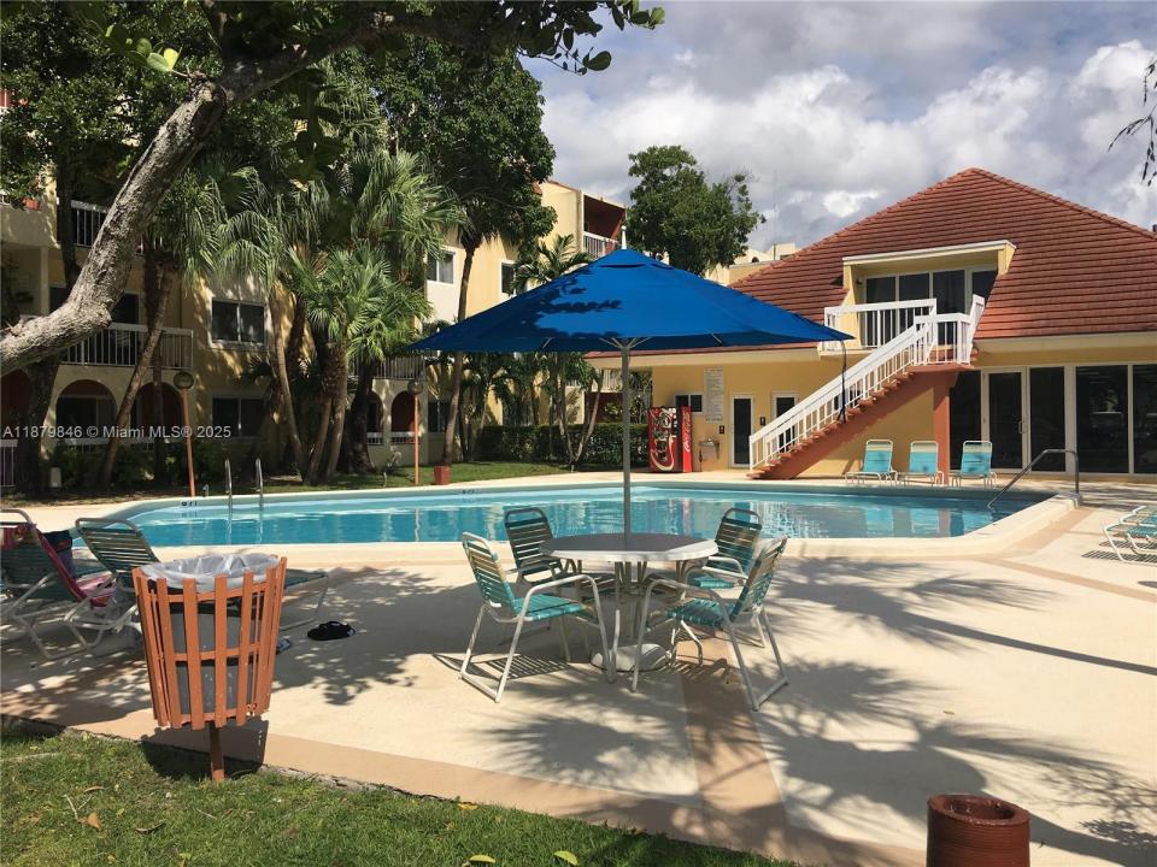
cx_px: 578
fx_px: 969
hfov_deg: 61.7
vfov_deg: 48.2
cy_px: 434
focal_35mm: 29
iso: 25
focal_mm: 4.15
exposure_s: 1/2653
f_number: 2.2
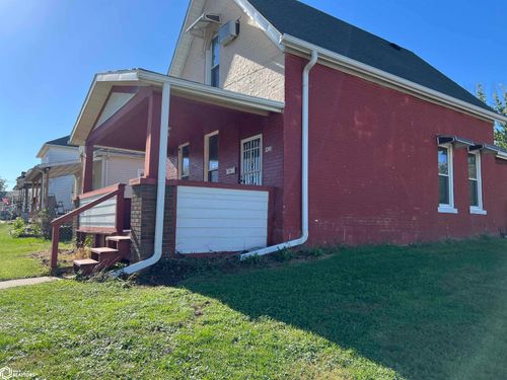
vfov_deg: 53.1
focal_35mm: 26
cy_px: 190
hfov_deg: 67.3
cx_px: 254
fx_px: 381
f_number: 1.5
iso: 50
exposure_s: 1/1553
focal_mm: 5.7
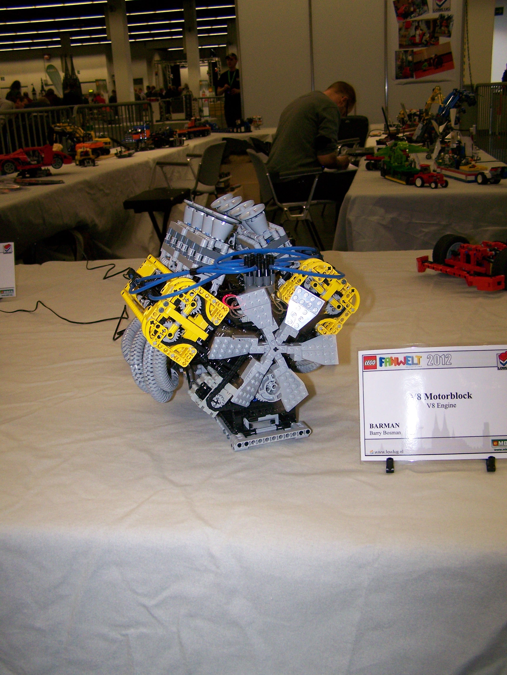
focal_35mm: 38
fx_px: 741
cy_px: 338
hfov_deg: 37.8
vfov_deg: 48.9
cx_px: 254
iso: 160
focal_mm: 6.3
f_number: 2.8
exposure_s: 1/60
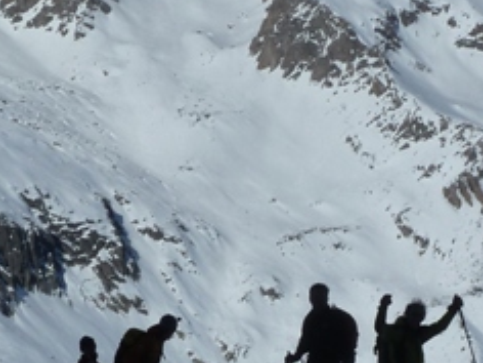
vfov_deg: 6.5
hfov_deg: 8.7
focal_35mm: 227
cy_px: 258
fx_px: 3167
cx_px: 338
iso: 125
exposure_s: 1/1300
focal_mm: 11
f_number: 6.3
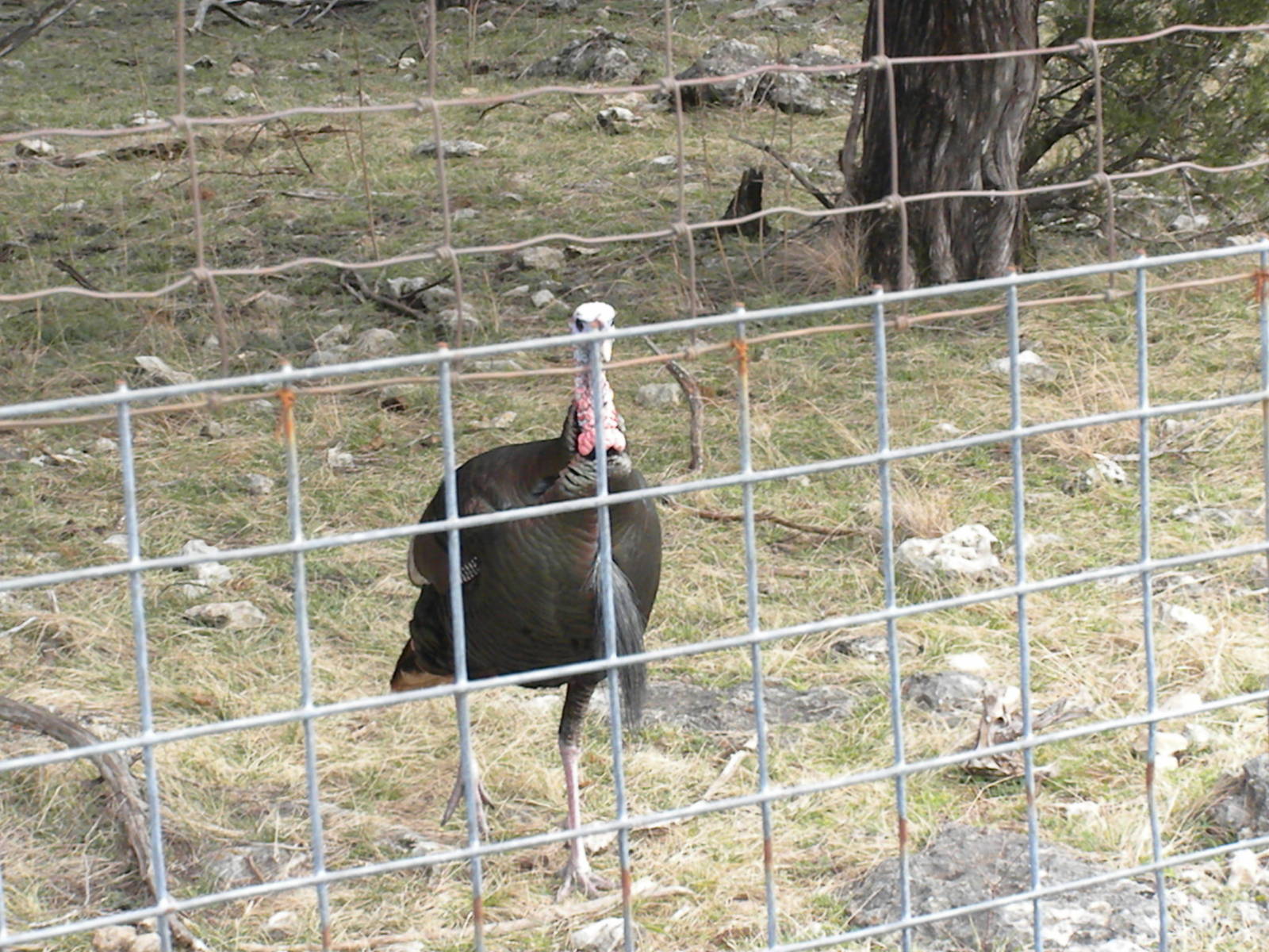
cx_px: 634
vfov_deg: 12.5
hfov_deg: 16.6
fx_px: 4362
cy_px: 476
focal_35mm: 119
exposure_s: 1/310
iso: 640
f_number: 5.1
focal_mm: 21
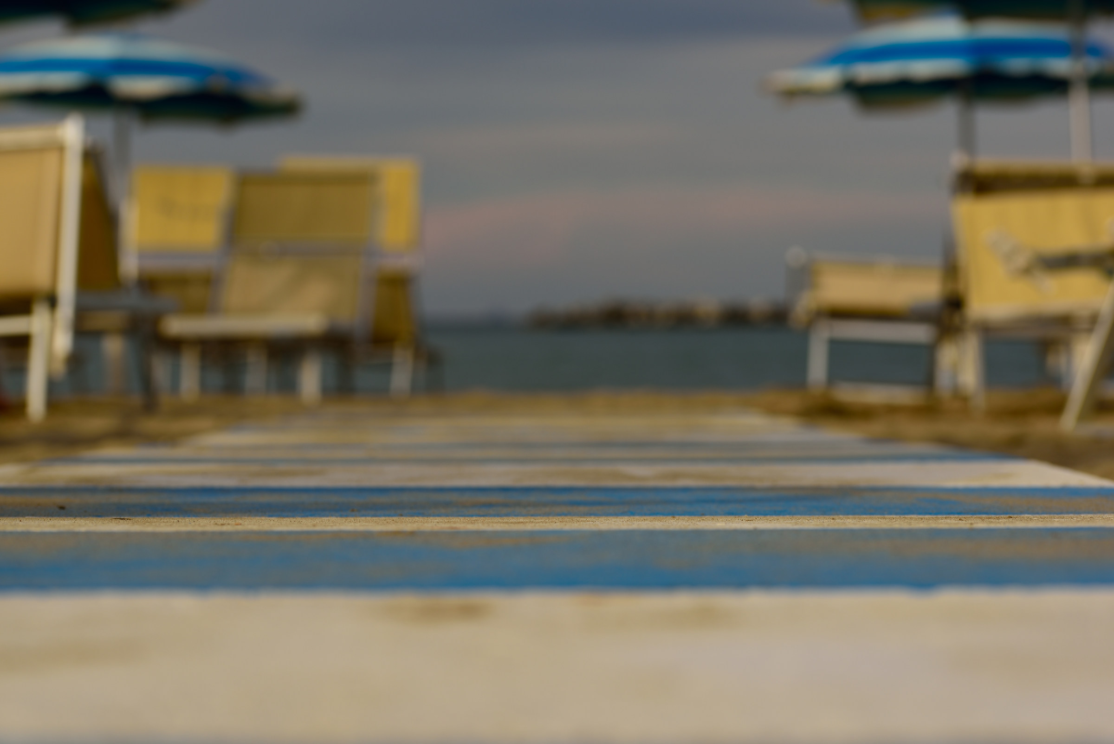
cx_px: 557
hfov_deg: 19.4
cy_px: 372
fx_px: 3250
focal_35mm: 105
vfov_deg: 13.1
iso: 100
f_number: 8
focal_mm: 105
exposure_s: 1/320
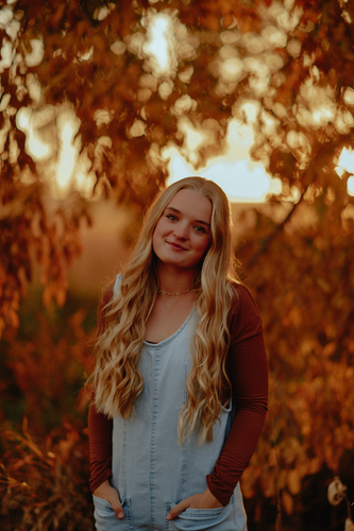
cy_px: 266
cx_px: 177
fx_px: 1255
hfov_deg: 16.1
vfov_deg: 23.9
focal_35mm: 85
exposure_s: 1/500
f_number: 1.8
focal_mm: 85
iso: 200
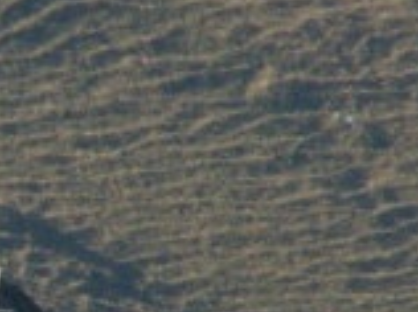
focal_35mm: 2659
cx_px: -198
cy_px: 368
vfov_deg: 0.6
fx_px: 32060
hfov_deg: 0.7
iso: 50
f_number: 7.1
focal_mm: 67.95
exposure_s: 1/160
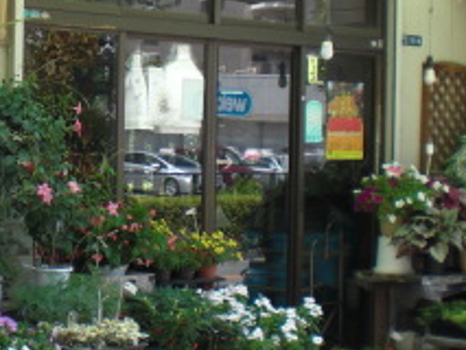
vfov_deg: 13.0
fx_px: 1536
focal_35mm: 114
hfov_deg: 17.0
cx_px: 28
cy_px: 142
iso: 64
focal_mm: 6.3
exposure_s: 1/125
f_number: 3.1
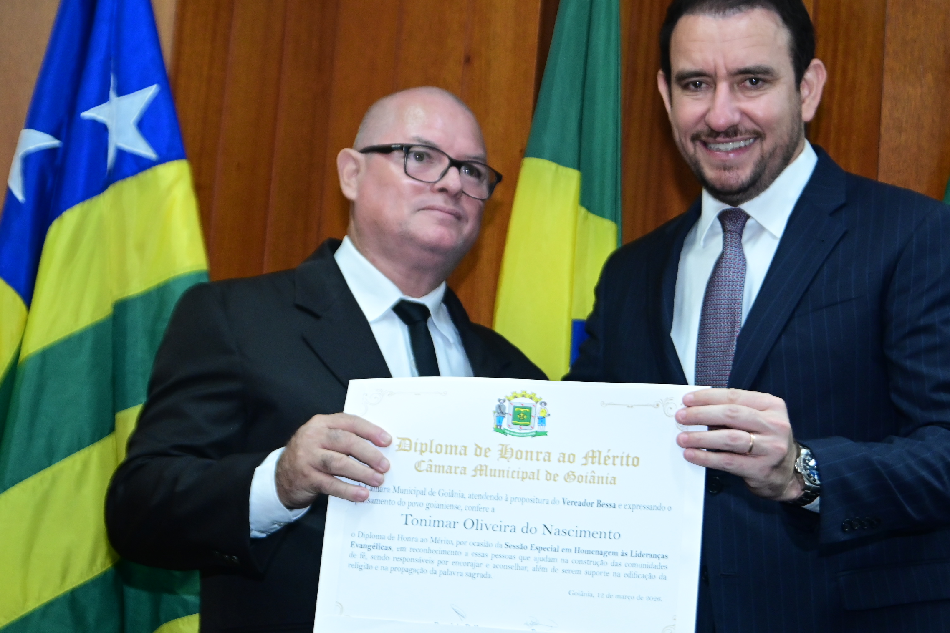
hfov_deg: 21.9
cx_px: 578
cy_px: 339
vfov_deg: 14.7
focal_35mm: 93
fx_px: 2454
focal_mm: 70
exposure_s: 1/125
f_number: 6.3
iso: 3200
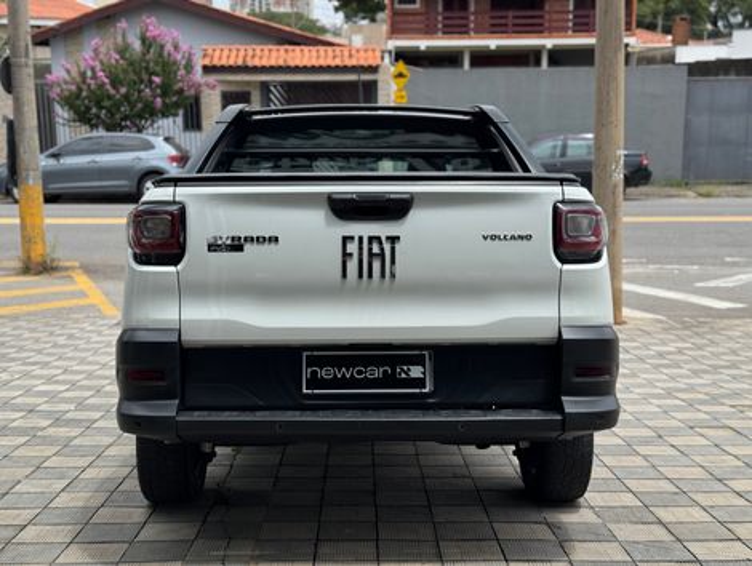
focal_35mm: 48
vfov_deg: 30.3
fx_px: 1044
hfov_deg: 39.6
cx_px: 376
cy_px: 283
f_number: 1.78
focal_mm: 6.76
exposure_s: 1/3425
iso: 64
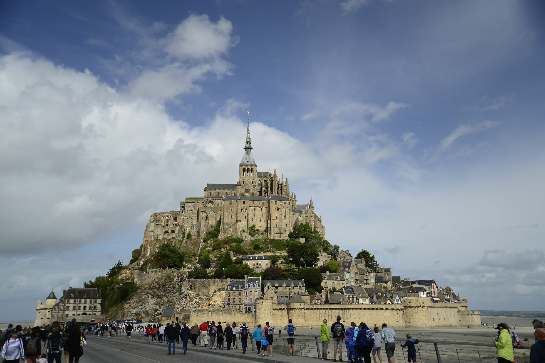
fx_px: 575
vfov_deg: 35.1
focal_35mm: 38
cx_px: 272
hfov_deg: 50.7
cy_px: 182
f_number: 4.5
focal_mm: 38
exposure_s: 1/800
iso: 100
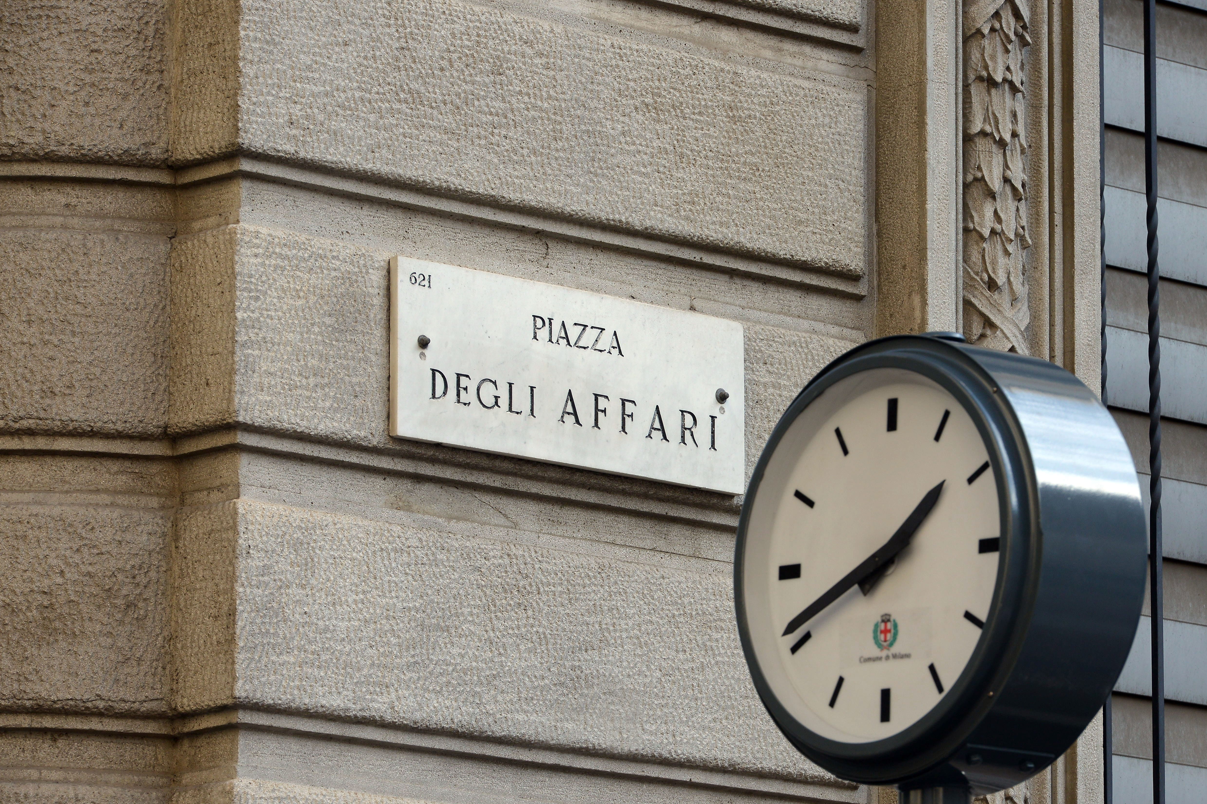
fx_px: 7442
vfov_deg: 6.2
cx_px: 632
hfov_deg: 9.3
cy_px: 433
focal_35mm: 222
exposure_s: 1/250
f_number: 10
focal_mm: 200
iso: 400
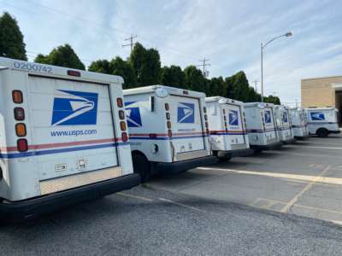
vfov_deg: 53.1
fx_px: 257
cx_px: 171
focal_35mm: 26
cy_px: 128
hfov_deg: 67.3
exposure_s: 1/2141
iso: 32
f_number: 1.8
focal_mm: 4.25
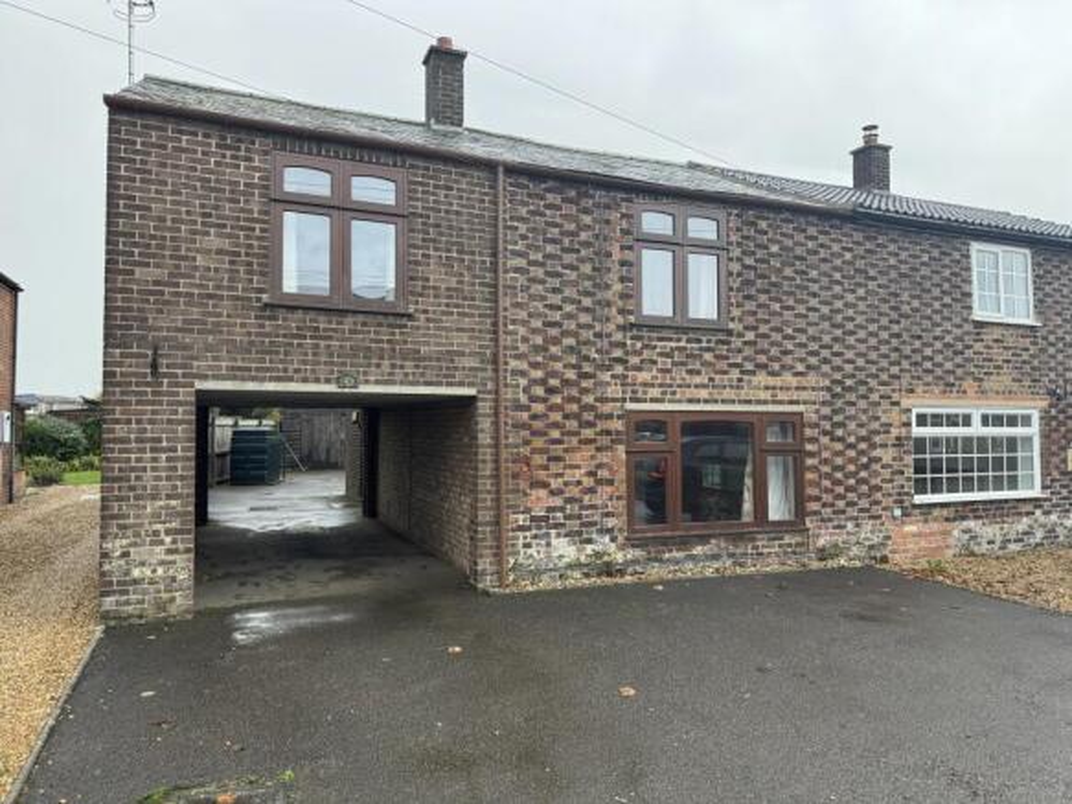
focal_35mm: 24
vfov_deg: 56.8
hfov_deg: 71.6
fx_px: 743
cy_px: 402
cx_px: 536
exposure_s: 1/92
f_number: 1.78
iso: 200
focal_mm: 6.76
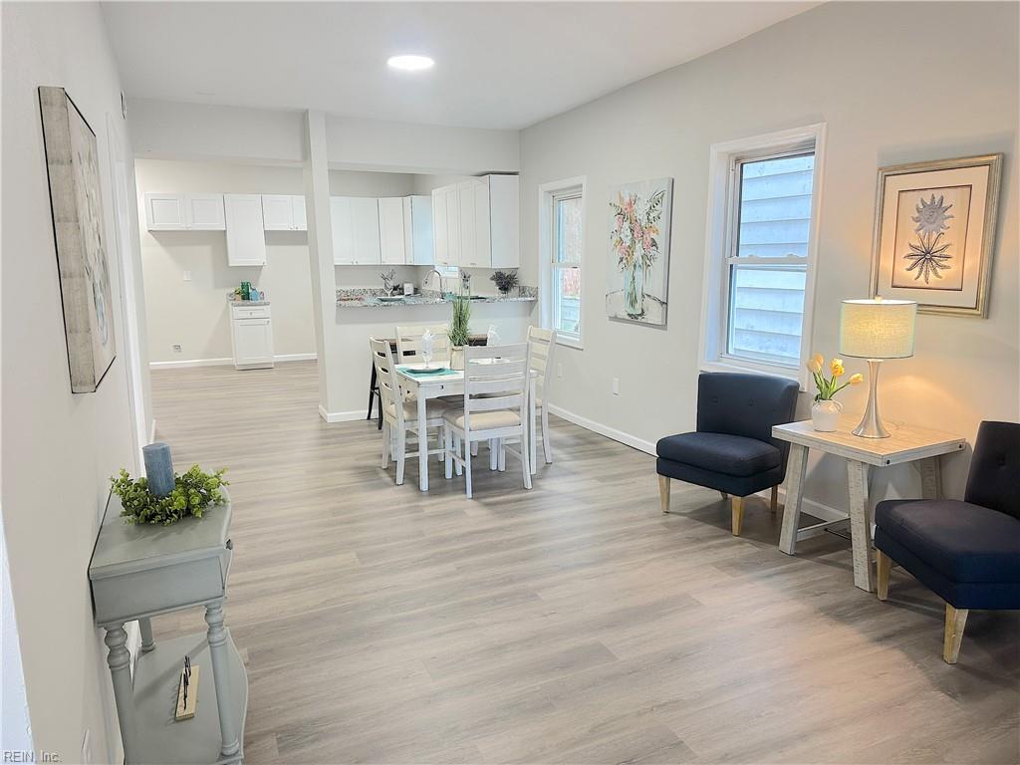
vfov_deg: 56.8
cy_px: 382
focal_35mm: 24
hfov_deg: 71.6
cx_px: 510
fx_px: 707
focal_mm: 6.86
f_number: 1.78
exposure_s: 1/60
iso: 125
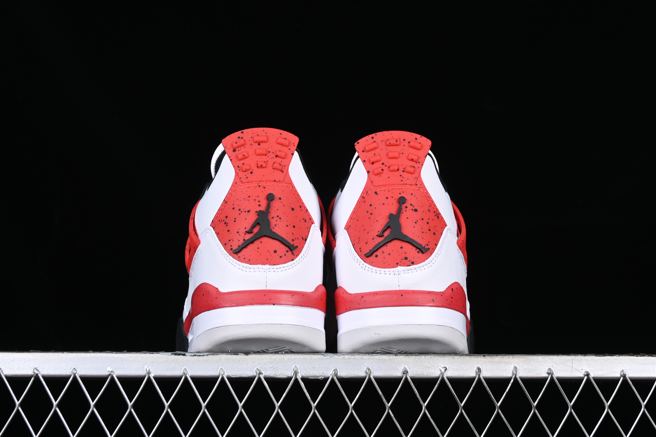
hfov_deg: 27.0
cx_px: 328
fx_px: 1367
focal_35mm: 75
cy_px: 218
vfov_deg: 18.2
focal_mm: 50
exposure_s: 1/80
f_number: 8
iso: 160
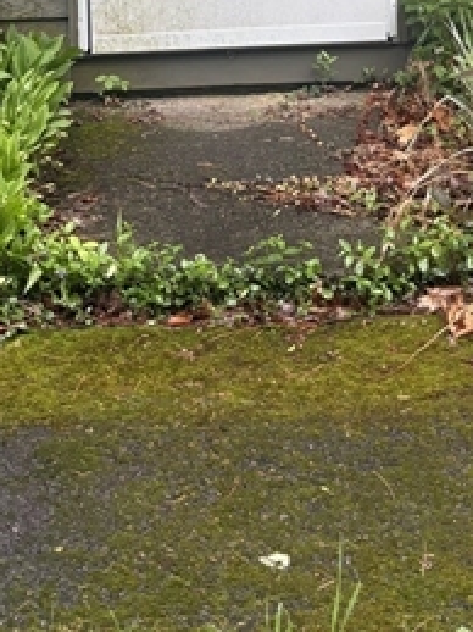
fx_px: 1404
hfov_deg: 19.1
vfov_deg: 22.2
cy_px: -237
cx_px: 244
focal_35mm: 77
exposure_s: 1/60
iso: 80
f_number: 1.6
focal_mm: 5.96
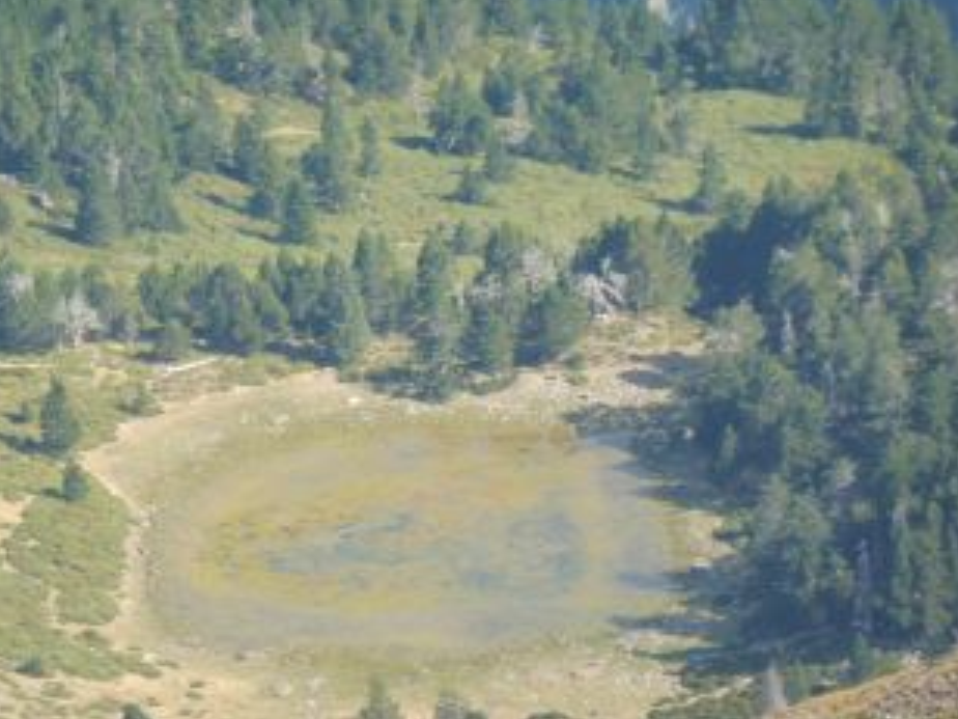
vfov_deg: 2.6
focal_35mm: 564
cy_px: 442
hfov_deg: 3.5
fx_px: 15609
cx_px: 414
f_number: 6.2
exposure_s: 1/160
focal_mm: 77.4
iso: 100
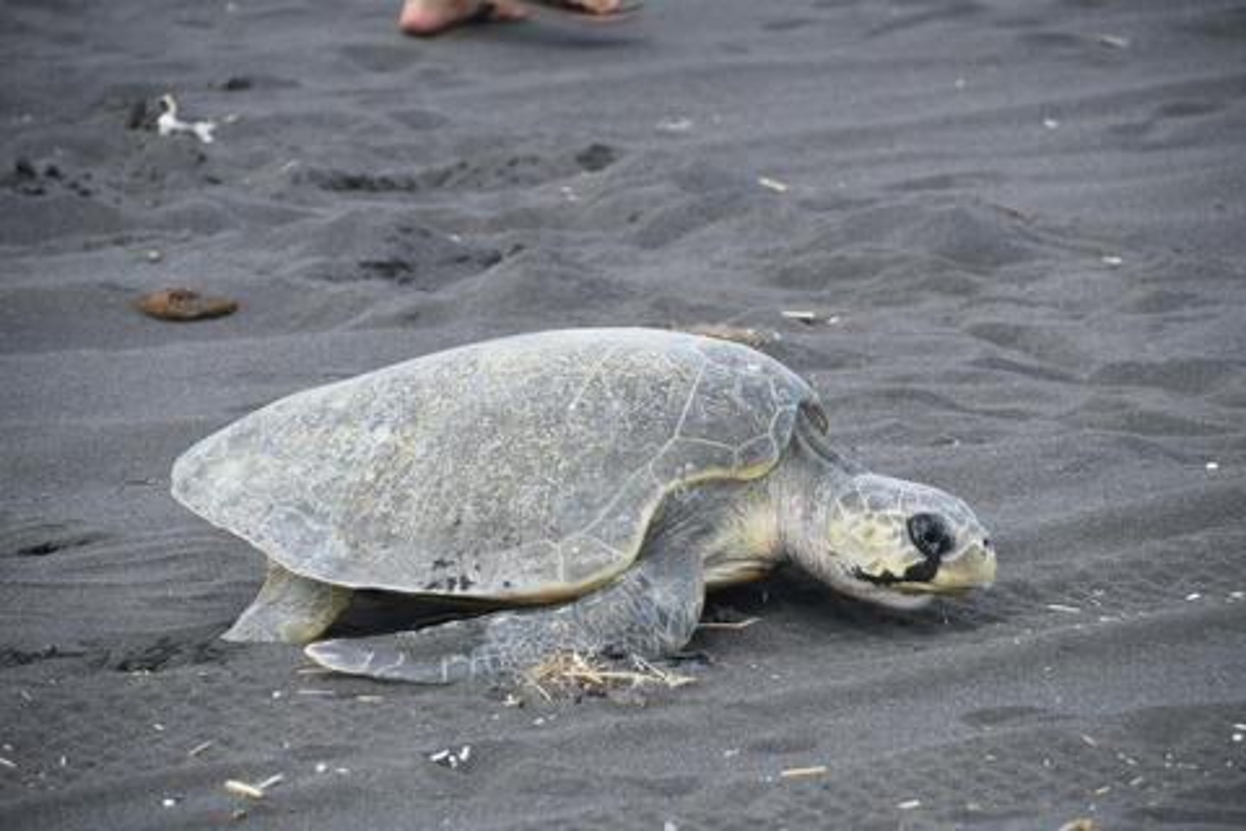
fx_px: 8029
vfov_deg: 5.9
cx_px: 623
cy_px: 416
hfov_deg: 8.9
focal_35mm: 232
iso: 500
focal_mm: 155
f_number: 6.3
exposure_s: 1/800
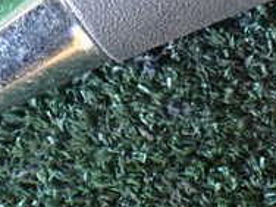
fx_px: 765
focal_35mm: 96
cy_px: -72
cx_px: 125
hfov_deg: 20.4
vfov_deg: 14.7
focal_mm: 5.4
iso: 800
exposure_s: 1/30
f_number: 2.3
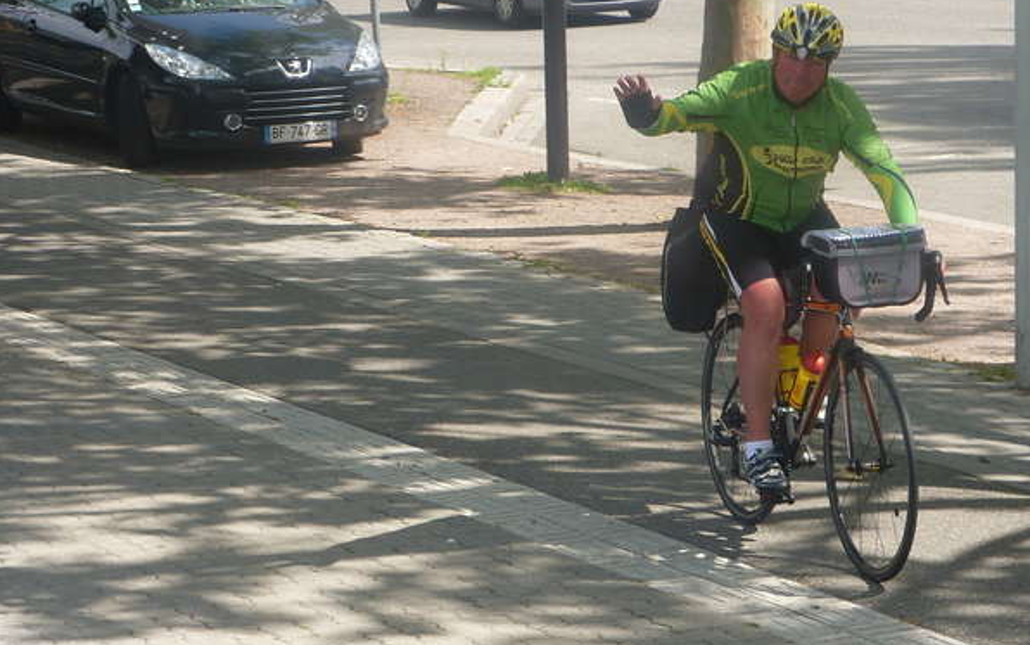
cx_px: 513
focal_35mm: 128
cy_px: 266
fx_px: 3594
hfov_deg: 16.3
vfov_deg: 10.2
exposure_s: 1/250
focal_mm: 13.7
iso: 80
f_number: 4.2
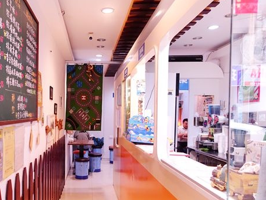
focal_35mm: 33
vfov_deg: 42.7
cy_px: 121
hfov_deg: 53.5
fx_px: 254
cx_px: 76
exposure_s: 1/50
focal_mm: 8.8
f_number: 2.8
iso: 800
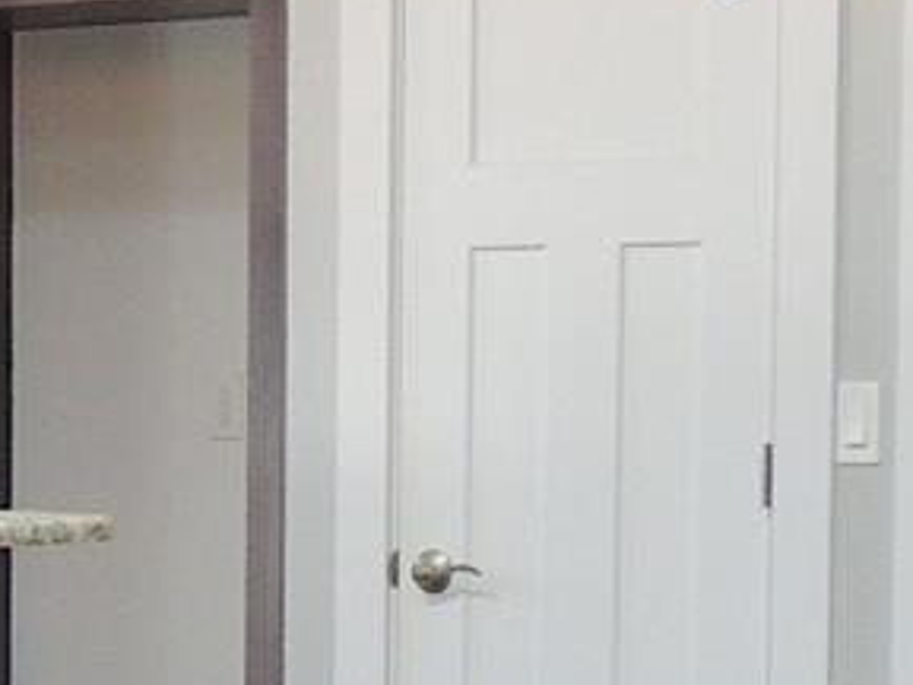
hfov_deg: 10.7
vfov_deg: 8.6
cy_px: 675
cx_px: -802
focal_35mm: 172
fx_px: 4537
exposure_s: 1/50
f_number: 3.2
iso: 250
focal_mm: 5.8
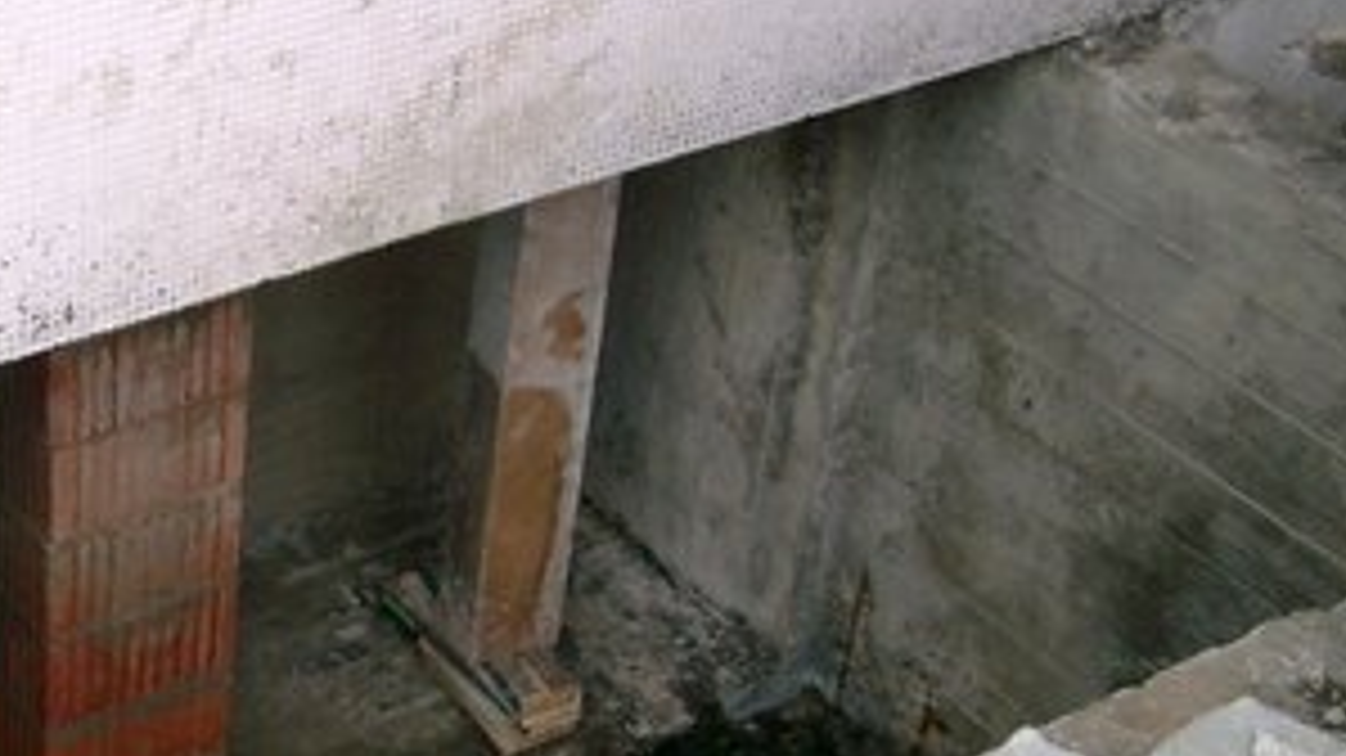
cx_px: 131
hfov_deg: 25.4
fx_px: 2890
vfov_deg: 14.9
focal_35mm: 81
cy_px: 554
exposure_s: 1/320
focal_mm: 7.6
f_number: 2.6
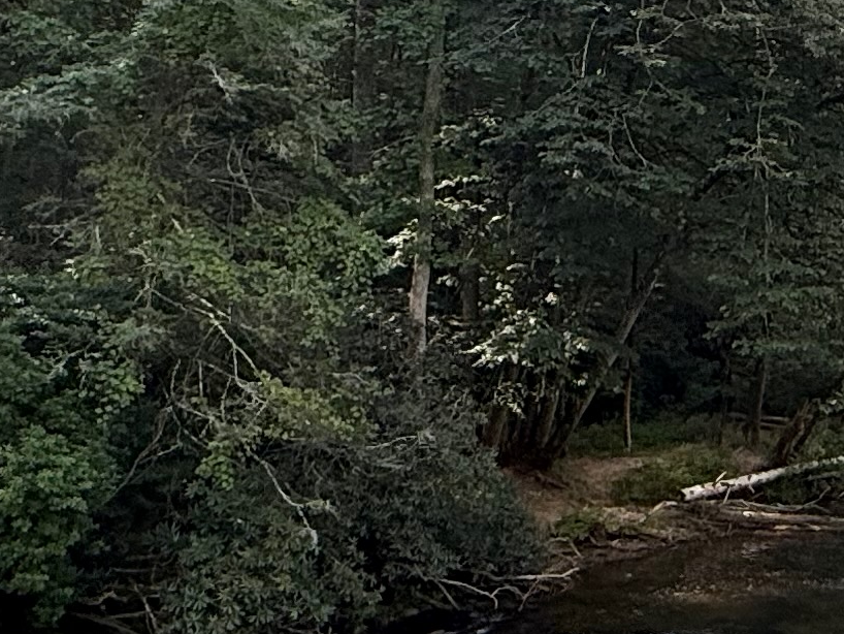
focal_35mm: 69
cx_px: 984
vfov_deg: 20.8
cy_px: 36
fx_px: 1683
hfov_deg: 25.6
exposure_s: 1/427
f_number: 2.2
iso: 64
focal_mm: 2.22
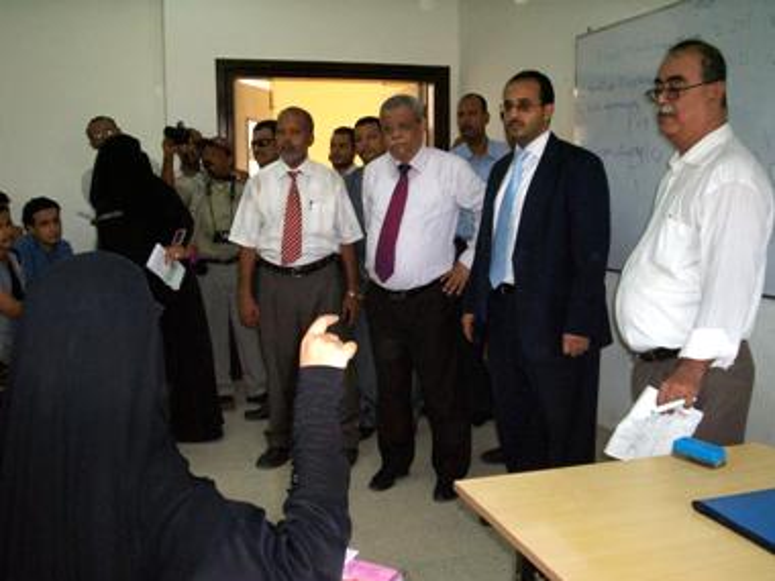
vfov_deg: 39.7
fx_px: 806
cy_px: 290
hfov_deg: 51.4
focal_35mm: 36
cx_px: 388
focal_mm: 5.9
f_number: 4.5
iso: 140
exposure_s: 1/64
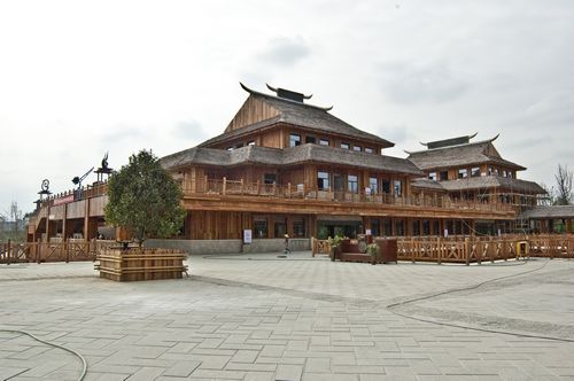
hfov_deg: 67.4
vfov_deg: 47.8
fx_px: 430
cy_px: 190
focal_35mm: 27
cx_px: 287
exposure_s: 1/1600
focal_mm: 18
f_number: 11
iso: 640
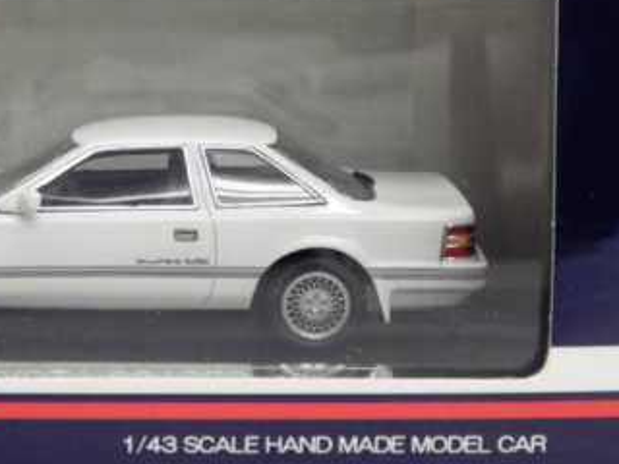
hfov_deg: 16.5
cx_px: 99
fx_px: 2110
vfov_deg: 12.6
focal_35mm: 118
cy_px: 188
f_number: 4
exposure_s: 1/60
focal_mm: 10.7
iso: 640
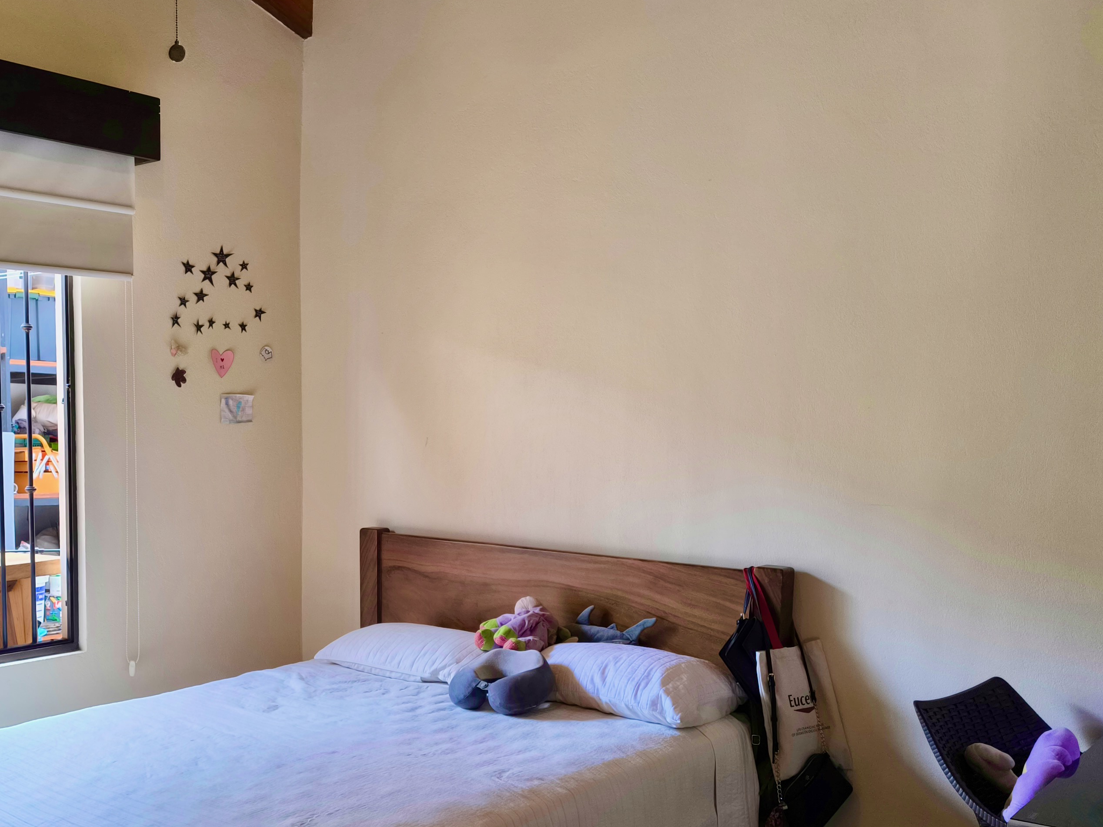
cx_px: 317
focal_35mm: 37
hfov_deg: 48.7
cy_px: 534
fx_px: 1179
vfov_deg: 38.3
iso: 400
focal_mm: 6.14
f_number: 1.65
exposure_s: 1/100
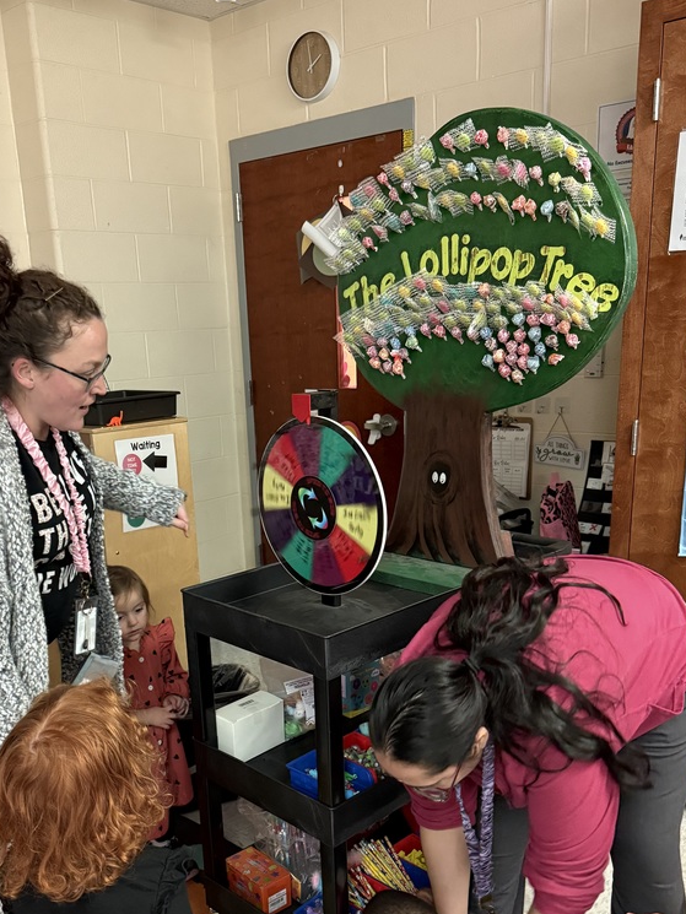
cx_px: 306
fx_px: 872
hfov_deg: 42.9
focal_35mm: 33
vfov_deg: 54.6
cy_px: 579
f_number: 1.78
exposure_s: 1/60
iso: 800
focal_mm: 6.76
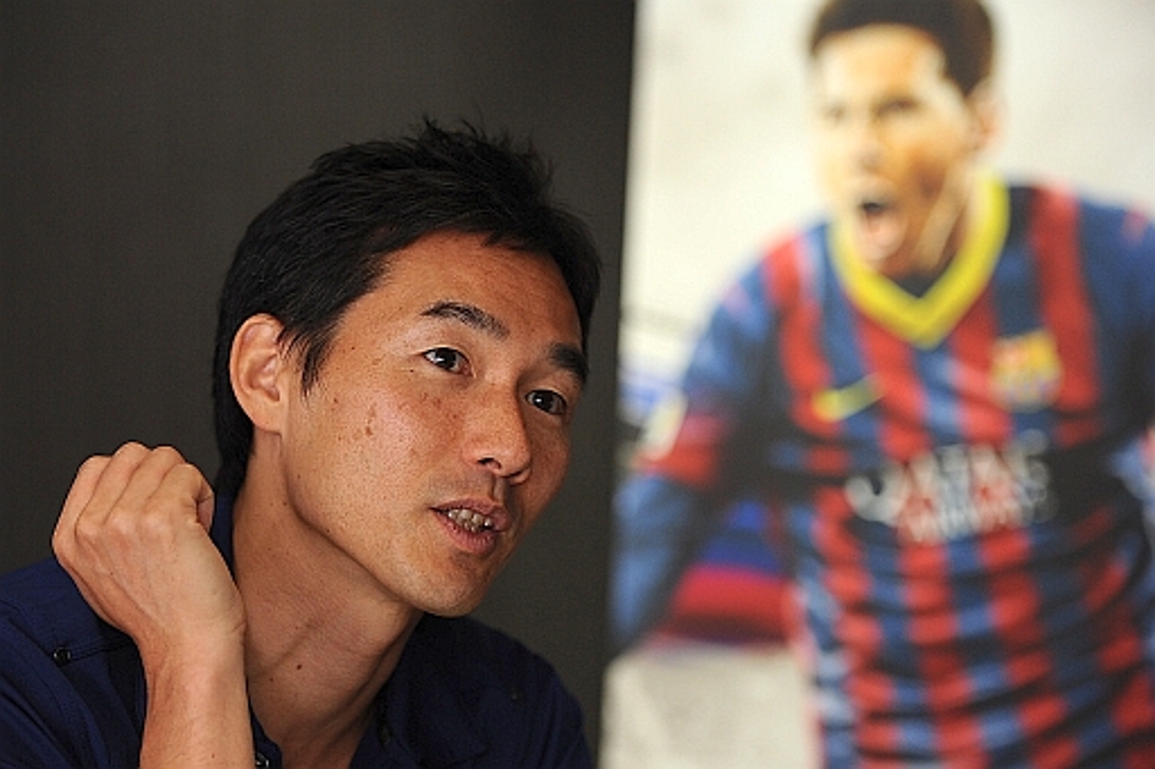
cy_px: 384
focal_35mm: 110
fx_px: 3528
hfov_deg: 18.6
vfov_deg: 12.4
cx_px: 578
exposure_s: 1/200
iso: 800
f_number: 2.8
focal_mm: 110
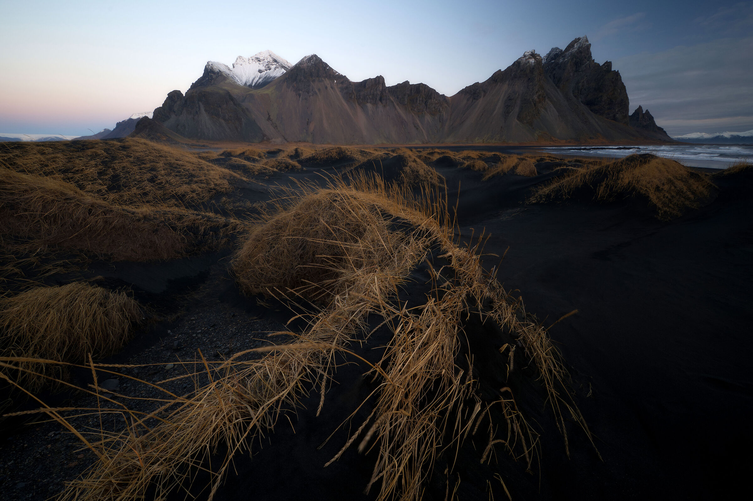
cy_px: 250
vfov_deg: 81.2
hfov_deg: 104.3
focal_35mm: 14
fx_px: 293
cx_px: 376
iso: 200
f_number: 11
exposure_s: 1/4
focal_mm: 14
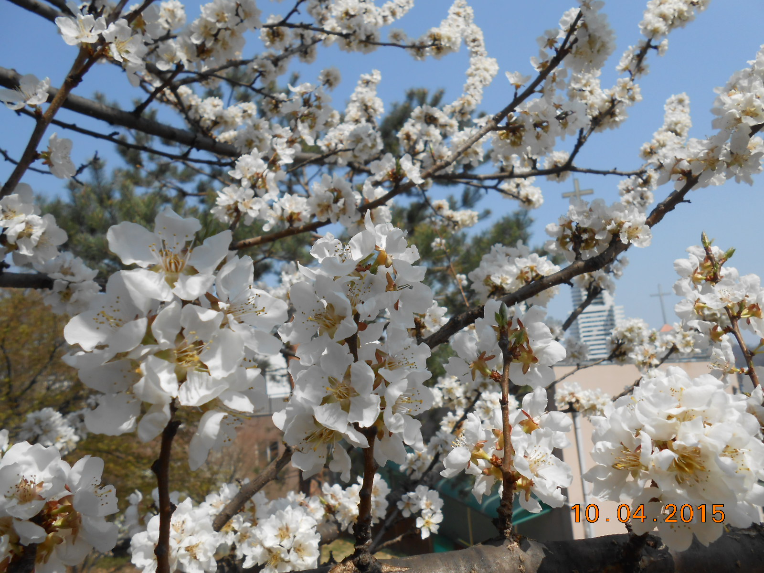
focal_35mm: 26
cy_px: 286
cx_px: 382
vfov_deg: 53.1
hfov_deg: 67.3
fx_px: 574
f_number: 3.5
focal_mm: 4.6
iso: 80
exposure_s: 1/1250
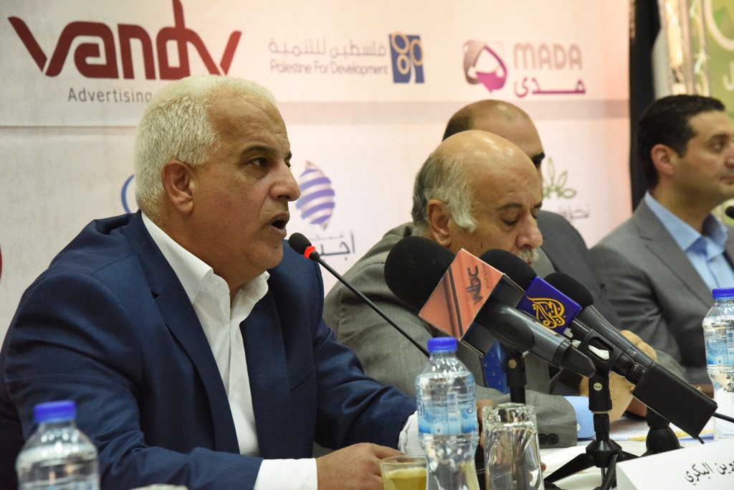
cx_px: 367
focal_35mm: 92
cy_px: 245
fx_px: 1876
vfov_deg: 14.9
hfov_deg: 22.1
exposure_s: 1/250
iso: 10000
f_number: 8
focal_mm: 92
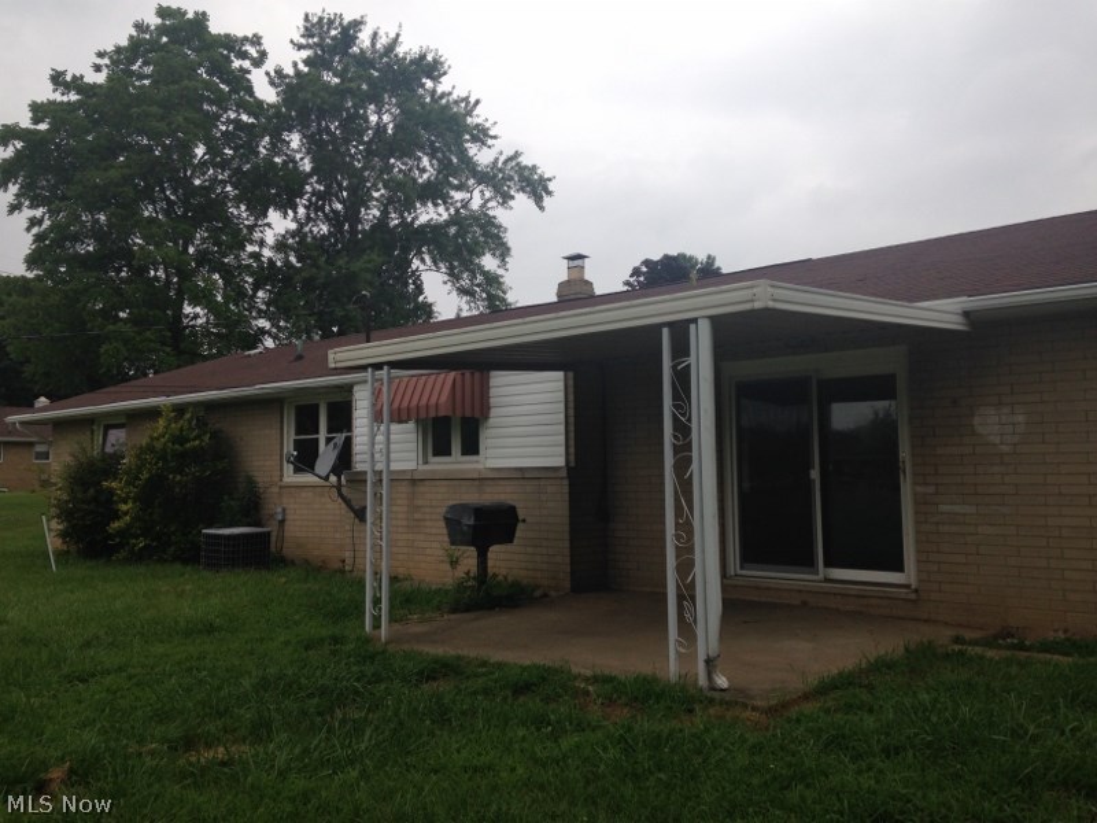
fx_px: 1046
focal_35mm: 33
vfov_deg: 42.9
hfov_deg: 55.4
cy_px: 412
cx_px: 548
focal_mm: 4.12
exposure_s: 1/968
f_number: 2.4
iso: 50
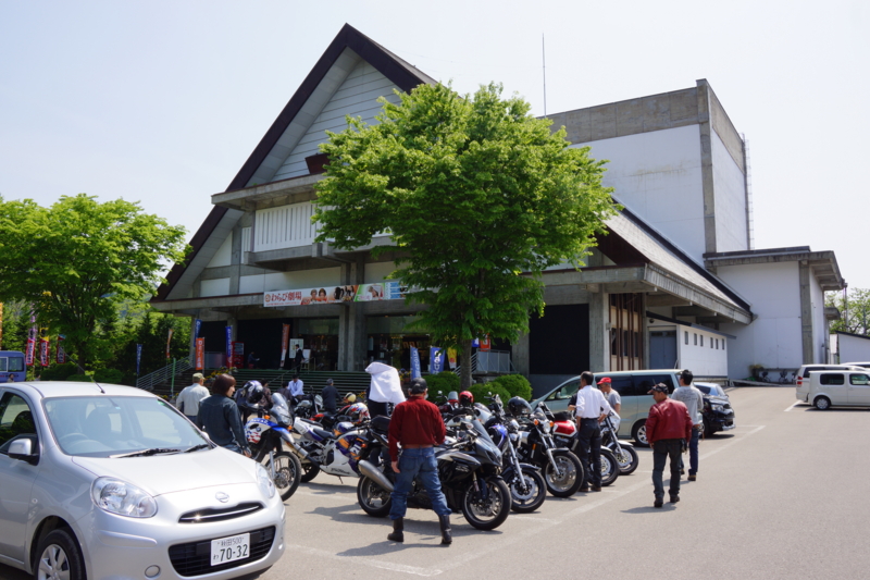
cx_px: 435
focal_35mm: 27
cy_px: 290
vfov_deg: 47.9
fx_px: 652
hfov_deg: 67.4
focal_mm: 18
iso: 100
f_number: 13
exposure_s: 1/100
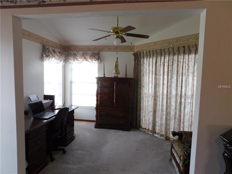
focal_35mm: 23
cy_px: 87
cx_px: 116
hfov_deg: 73.9
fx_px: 154
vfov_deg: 58.9
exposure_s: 1/40
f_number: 3
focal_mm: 4
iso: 125
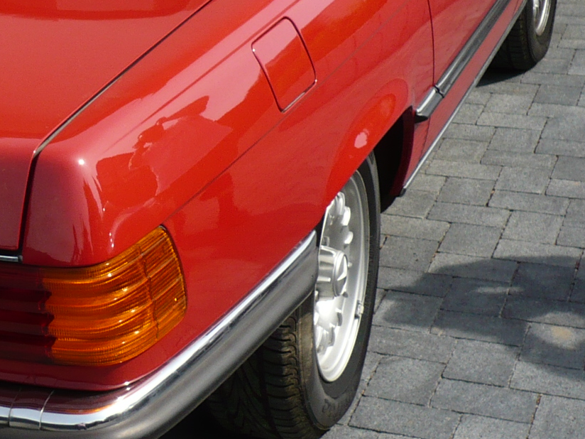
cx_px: -56
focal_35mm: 87
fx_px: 1470
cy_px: 94
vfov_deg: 16.9
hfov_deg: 21.4
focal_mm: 5.8
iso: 100
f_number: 8
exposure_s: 1/200
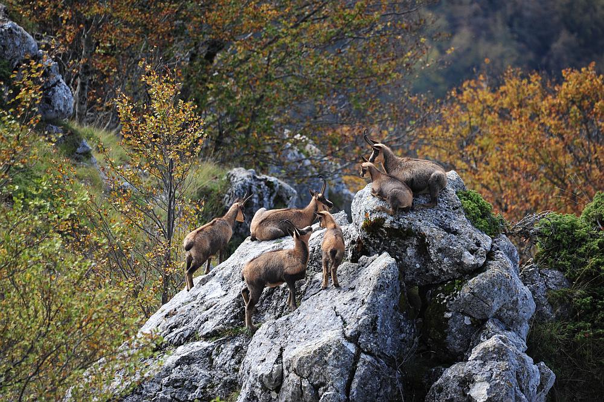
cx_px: 302
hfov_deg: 4.1
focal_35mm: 500
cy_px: 201
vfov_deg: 2.7
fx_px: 8382
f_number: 9
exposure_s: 1/320
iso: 500
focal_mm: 500
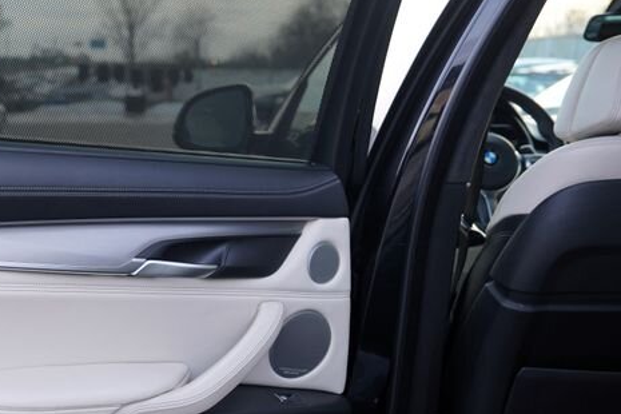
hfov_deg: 35.2
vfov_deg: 24.6
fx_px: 949
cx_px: 130
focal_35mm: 55
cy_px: 256
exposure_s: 1/50
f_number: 3.5
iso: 100
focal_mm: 25
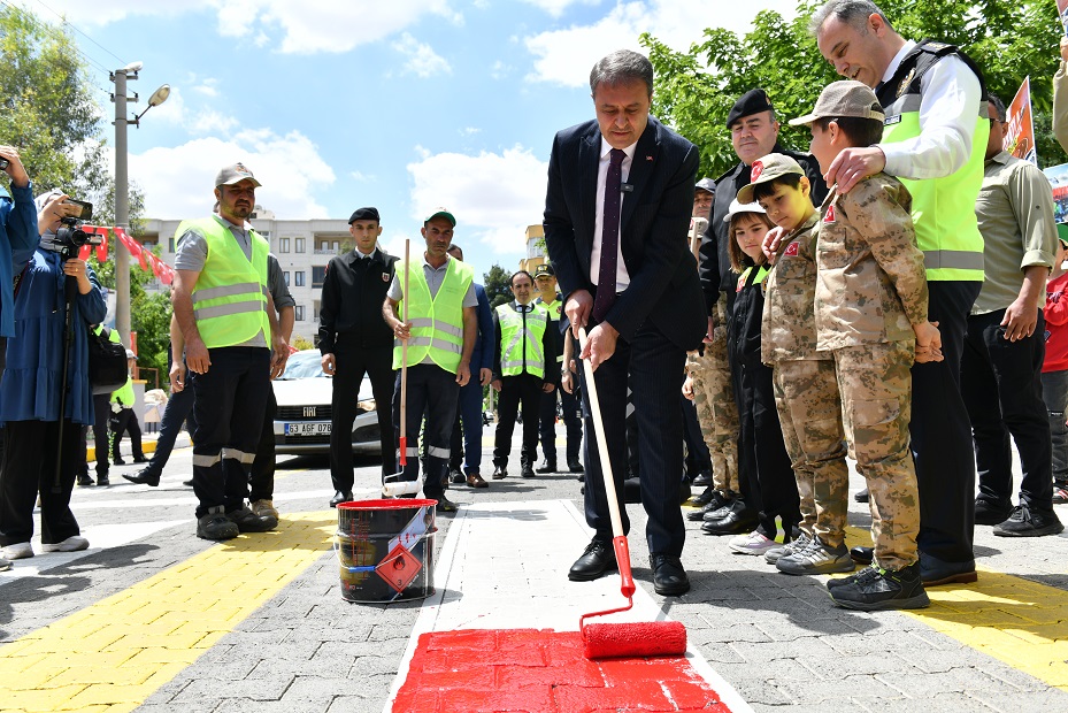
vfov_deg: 42.4
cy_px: 356
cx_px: 534
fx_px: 920
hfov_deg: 60.3
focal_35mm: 31
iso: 64
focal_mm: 31
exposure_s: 1/160
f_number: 8
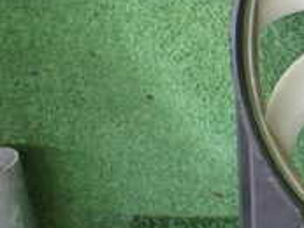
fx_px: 914
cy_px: 11
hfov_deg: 16.6
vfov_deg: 14.1
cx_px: 499
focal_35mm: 104
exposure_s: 1/40
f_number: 2.3
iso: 800
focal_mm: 5.4
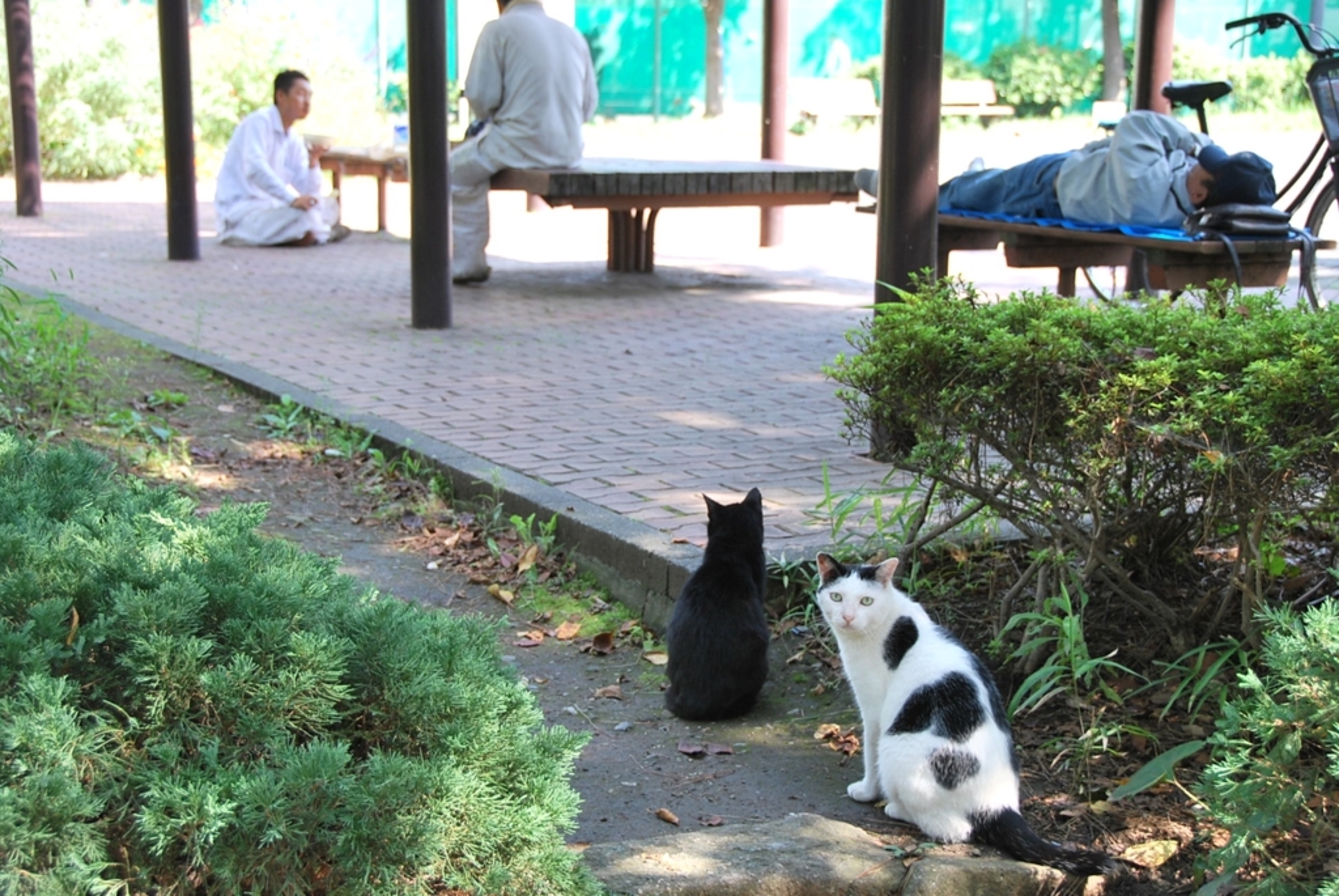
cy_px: 448
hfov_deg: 30.5
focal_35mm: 66
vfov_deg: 20.7
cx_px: 670
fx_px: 2457
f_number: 4.5
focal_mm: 44
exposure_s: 1/80
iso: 200
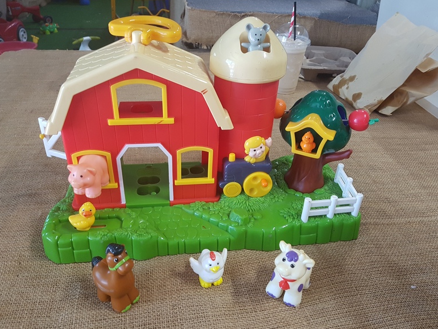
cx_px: 220
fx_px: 342
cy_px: 166
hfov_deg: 65.3
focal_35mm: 27
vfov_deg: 51.4
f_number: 1.7
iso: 160
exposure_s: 1/25
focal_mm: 4.2
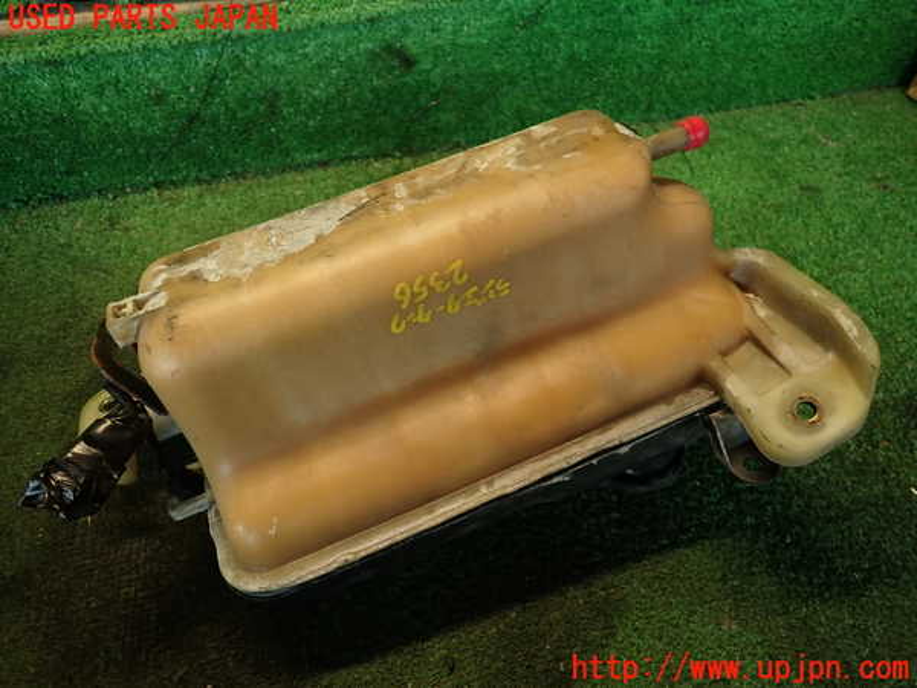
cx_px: 458
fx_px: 662
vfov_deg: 54.9
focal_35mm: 25
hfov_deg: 69.4
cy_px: 344
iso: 200
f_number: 2
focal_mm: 4.5
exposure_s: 1/60
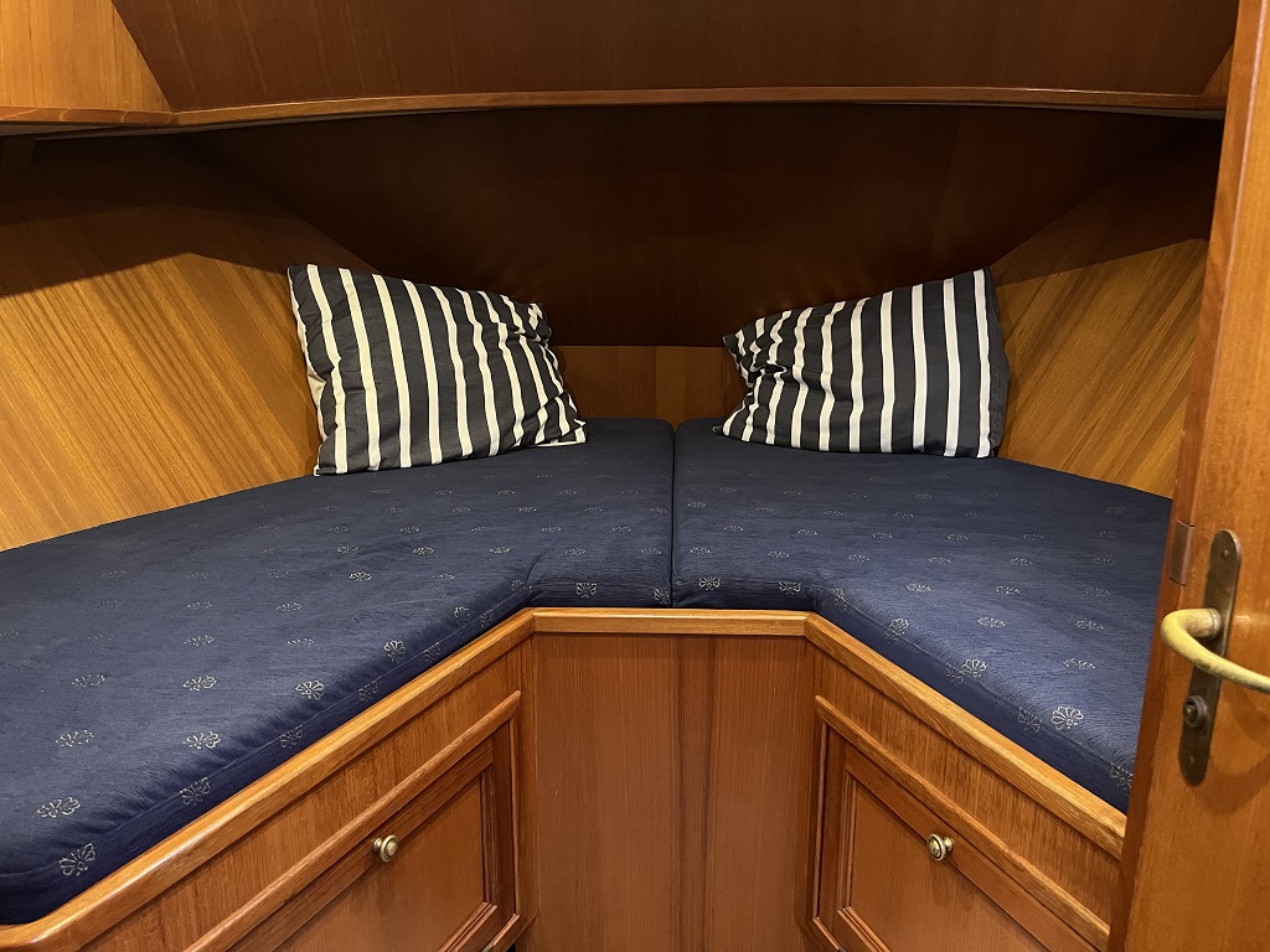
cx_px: 635
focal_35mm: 26
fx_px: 954
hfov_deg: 67.3
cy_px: 476
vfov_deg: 53.1
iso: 640
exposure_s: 1/30
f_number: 1.6
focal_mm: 5.1
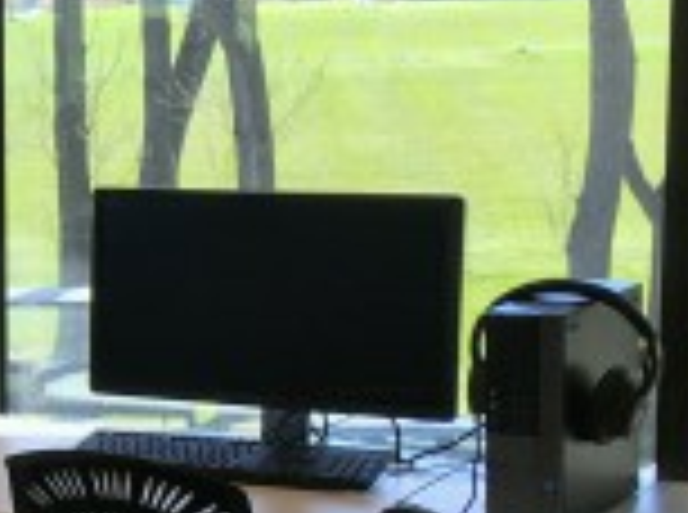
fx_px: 2260
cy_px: 356
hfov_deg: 15.3
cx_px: -481
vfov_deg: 12.9
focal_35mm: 114
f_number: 2.2
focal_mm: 4.15
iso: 25
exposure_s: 1/115
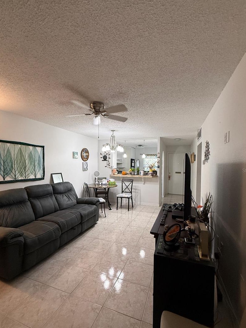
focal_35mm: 16
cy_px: 170
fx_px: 152
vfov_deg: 94.4
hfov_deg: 78.1
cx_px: 124
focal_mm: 2.22
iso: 320
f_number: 2.2
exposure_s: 1/120
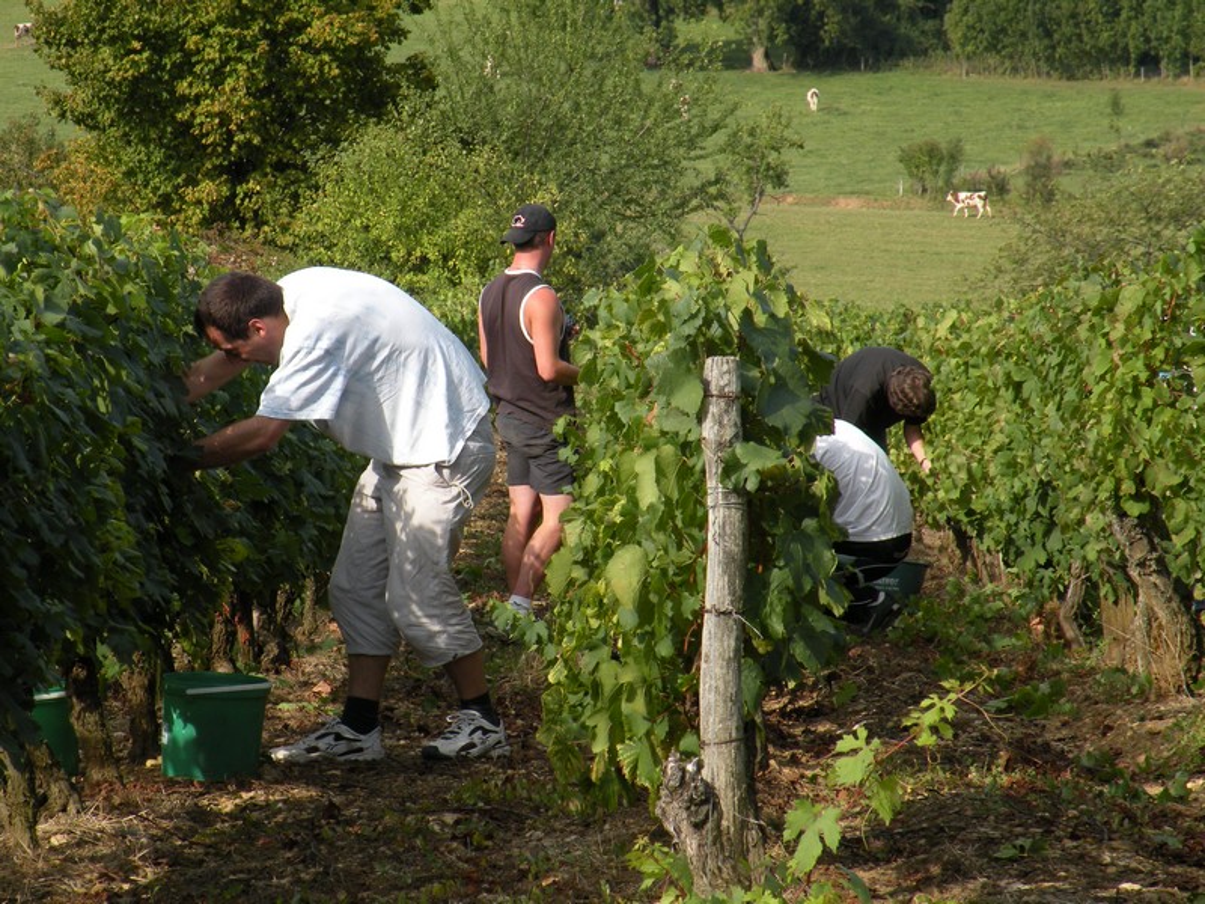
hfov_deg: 11.6
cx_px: 602
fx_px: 5918
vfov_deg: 8.7
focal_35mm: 170
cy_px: 452
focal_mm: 30.1
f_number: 6.3
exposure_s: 1/245
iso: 64
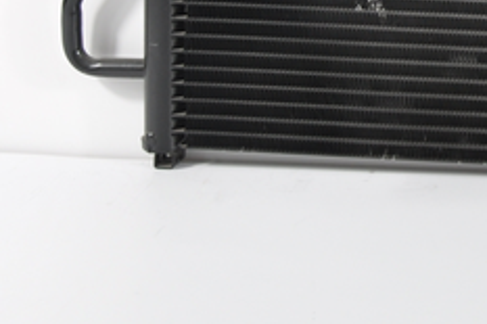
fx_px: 1868
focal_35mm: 138
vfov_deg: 9.4
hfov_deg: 13.7
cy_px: -263
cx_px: 784
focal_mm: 21
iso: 200
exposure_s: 1/30
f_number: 5.6
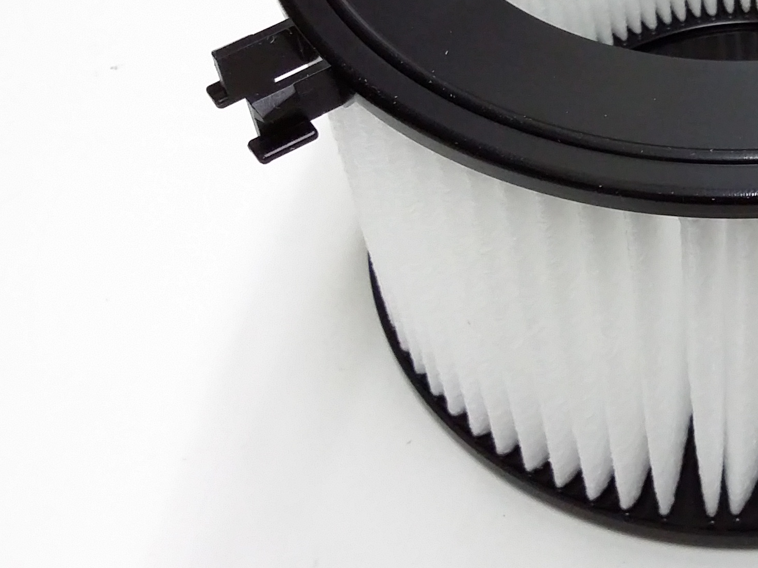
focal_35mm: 71
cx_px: 760
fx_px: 1555
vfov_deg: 20.6
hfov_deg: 26.0
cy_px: 158
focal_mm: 3.4
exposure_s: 1/15
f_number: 2.4
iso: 200
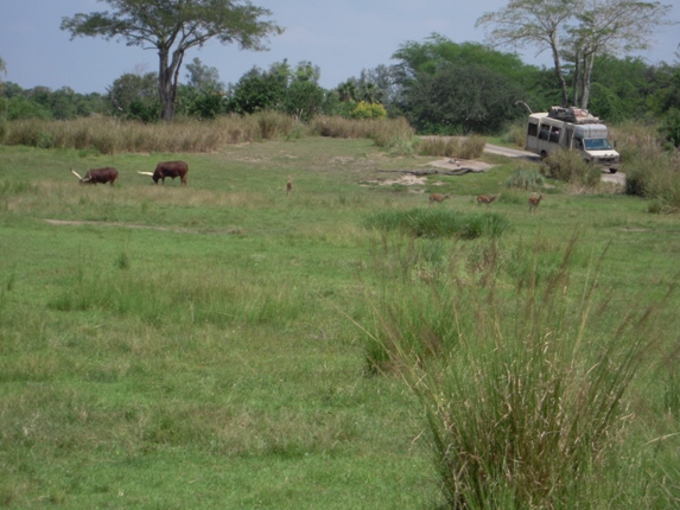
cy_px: 250
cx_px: 354
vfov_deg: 11.9
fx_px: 2456
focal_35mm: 125
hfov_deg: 15.8
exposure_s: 1/400
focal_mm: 20
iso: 100
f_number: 5.8
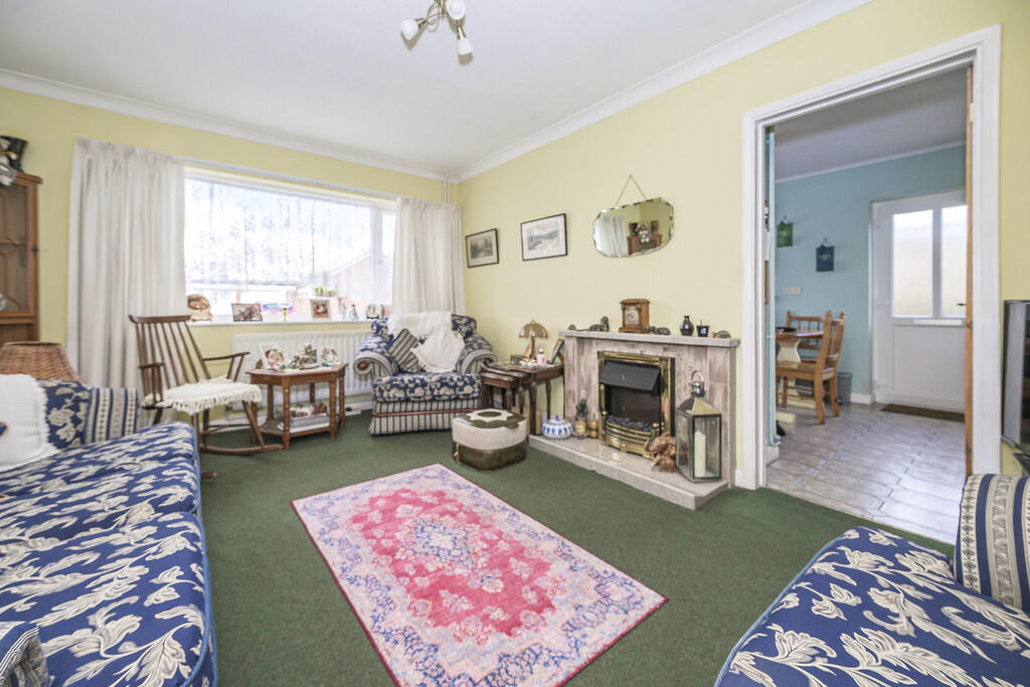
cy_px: 344
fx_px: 401
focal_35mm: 14
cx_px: 515
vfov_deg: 81.2
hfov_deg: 104.2
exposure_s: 1/125
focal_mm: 14
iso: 320
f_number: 6.3
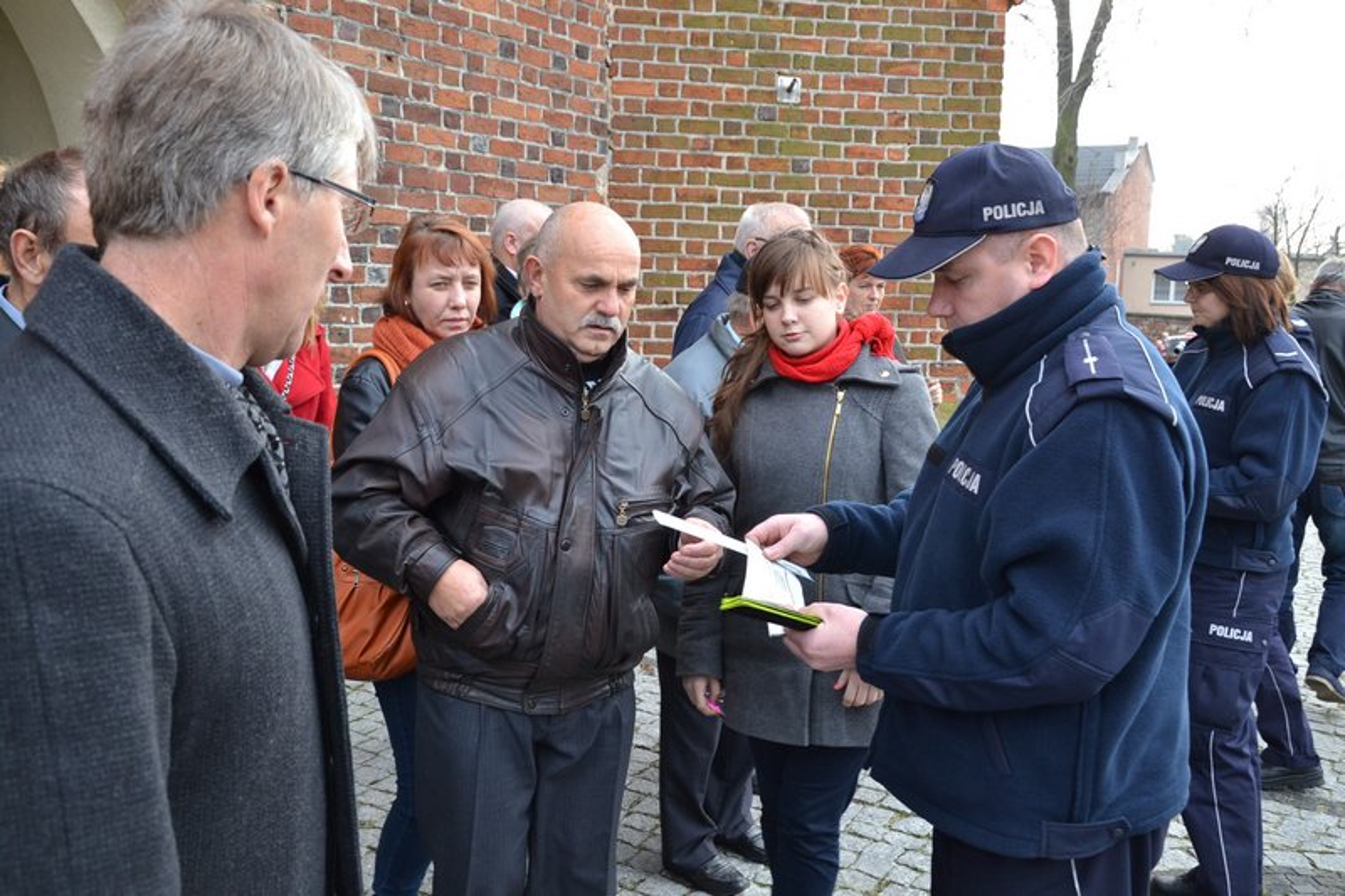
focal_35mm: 36
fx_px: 1345
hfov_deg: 53.1
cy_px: 448
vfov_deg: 36.9
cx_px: 672
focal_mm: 24
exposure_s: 1/125
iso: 400
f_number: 5.6
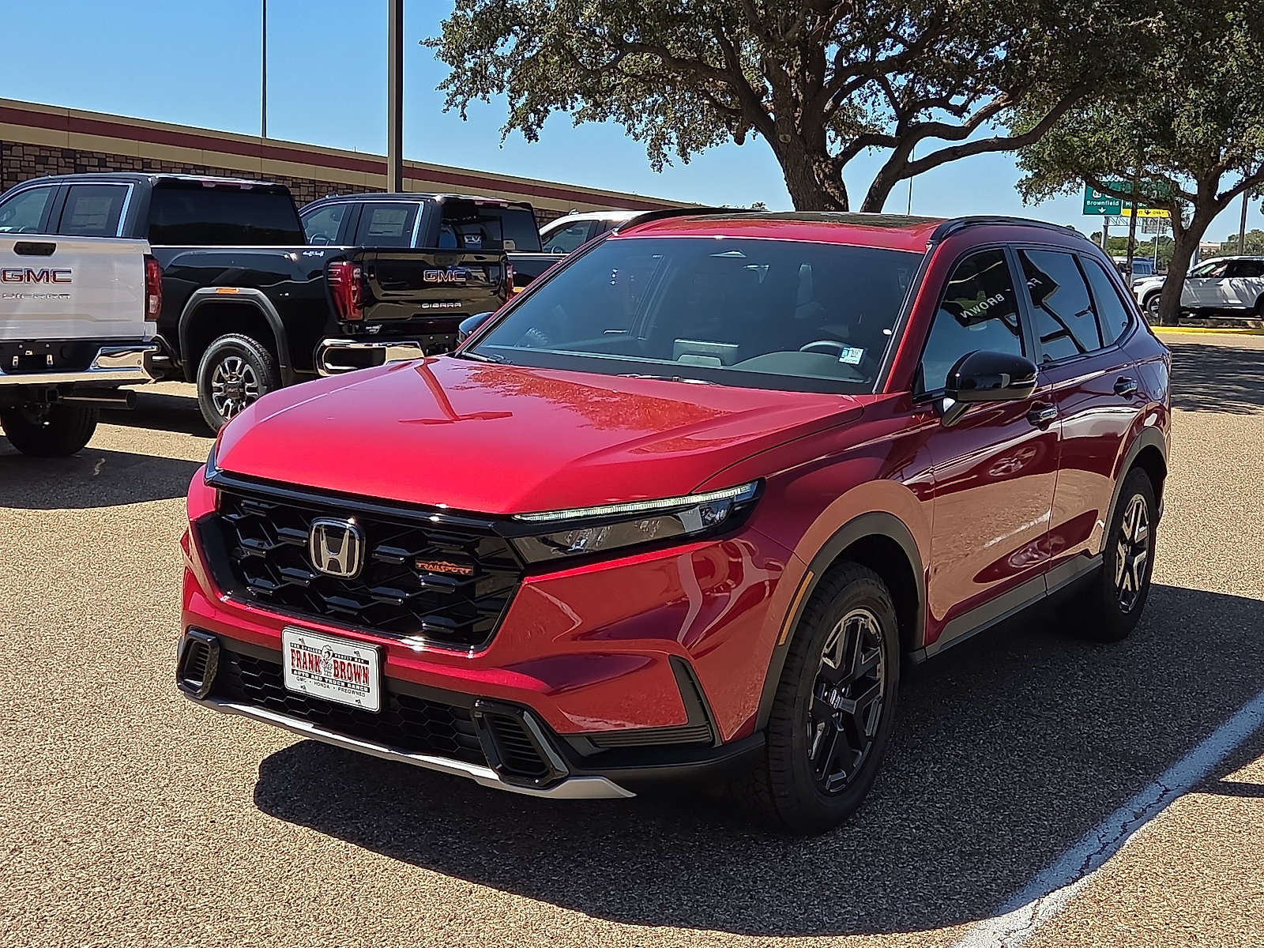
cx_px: 632
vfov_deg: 34.3
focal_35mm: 42
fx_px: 1534
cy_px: 474
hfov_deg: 44.8
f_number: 1.8
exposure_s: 1/1250
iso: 25
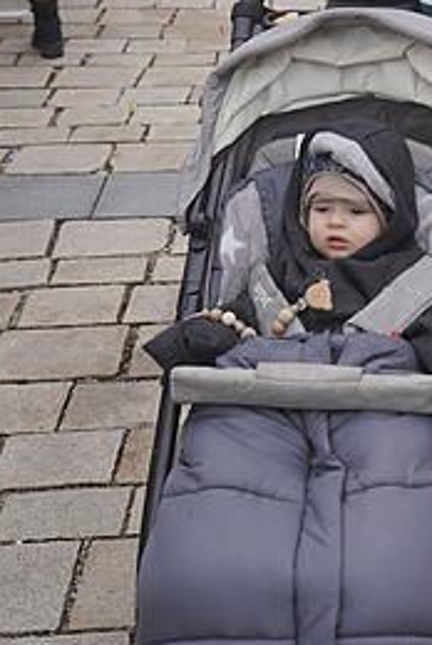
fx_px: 1292
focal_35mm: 72
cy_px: 53
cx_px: 495
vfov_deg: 27.0
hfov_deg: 18.2
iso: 200
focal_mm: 30
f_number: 4
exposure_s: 1/160
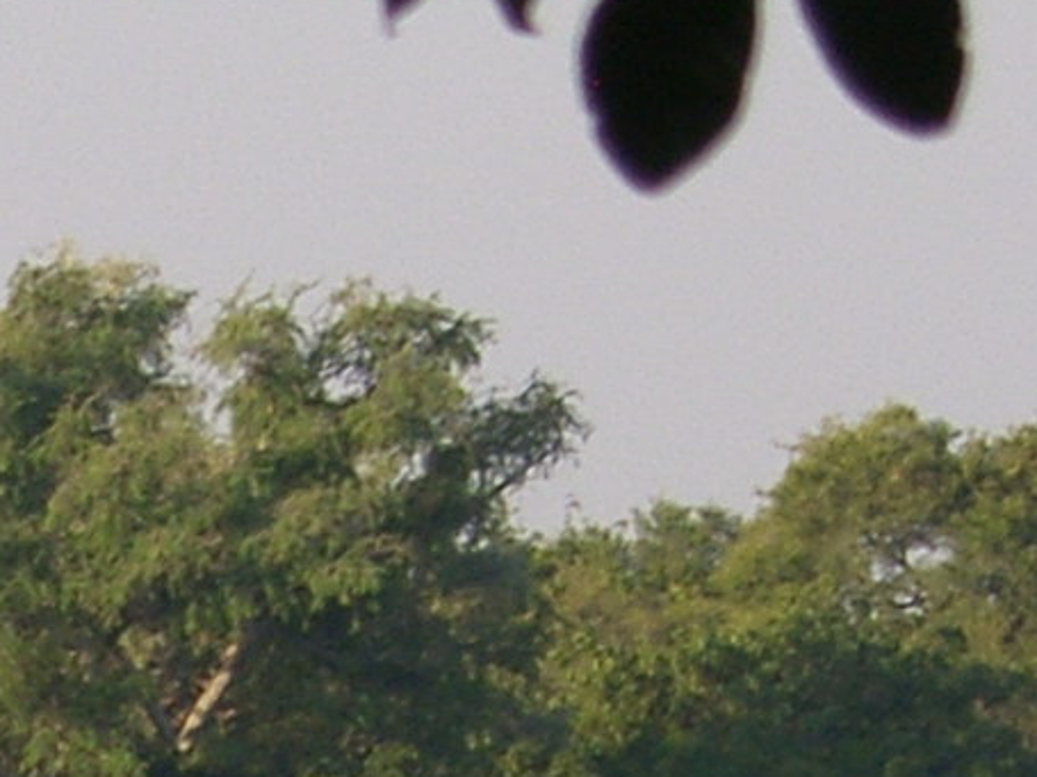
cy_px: 2393
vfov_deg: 1.7
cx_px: -857
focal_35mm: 861
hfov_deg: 2.3
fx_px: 25786
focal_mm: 31
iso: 50
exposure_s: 1/250
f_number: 4.6
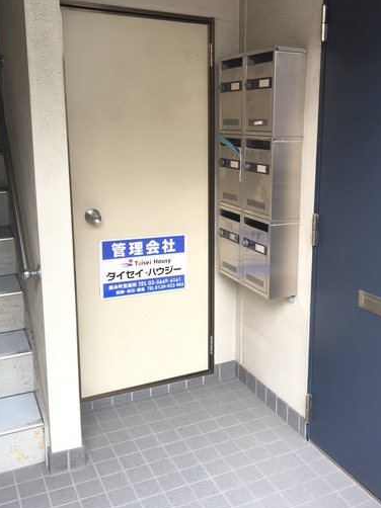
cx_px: 239
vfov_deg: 50.1
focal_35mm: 37
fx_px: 543
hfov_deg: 38.4
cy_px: 239
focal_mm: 4.15
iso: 32
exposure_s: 1/60
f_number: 2.2
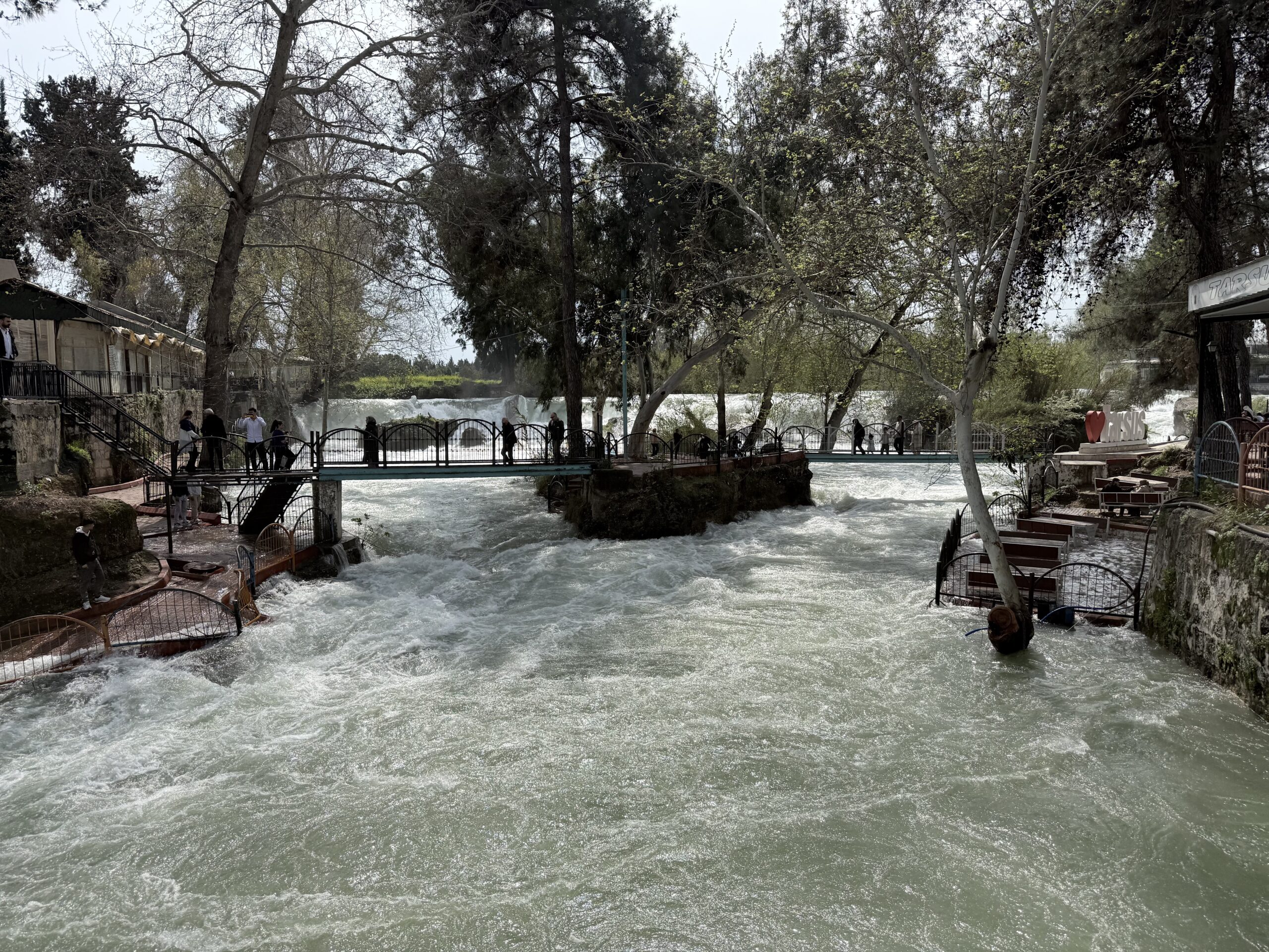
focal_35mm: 24
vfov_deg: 56.8
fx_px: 880
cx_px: 634
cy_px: 476
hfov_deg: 71.6
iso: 80
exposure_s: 1/7353
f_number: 1.78
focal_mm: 6.76
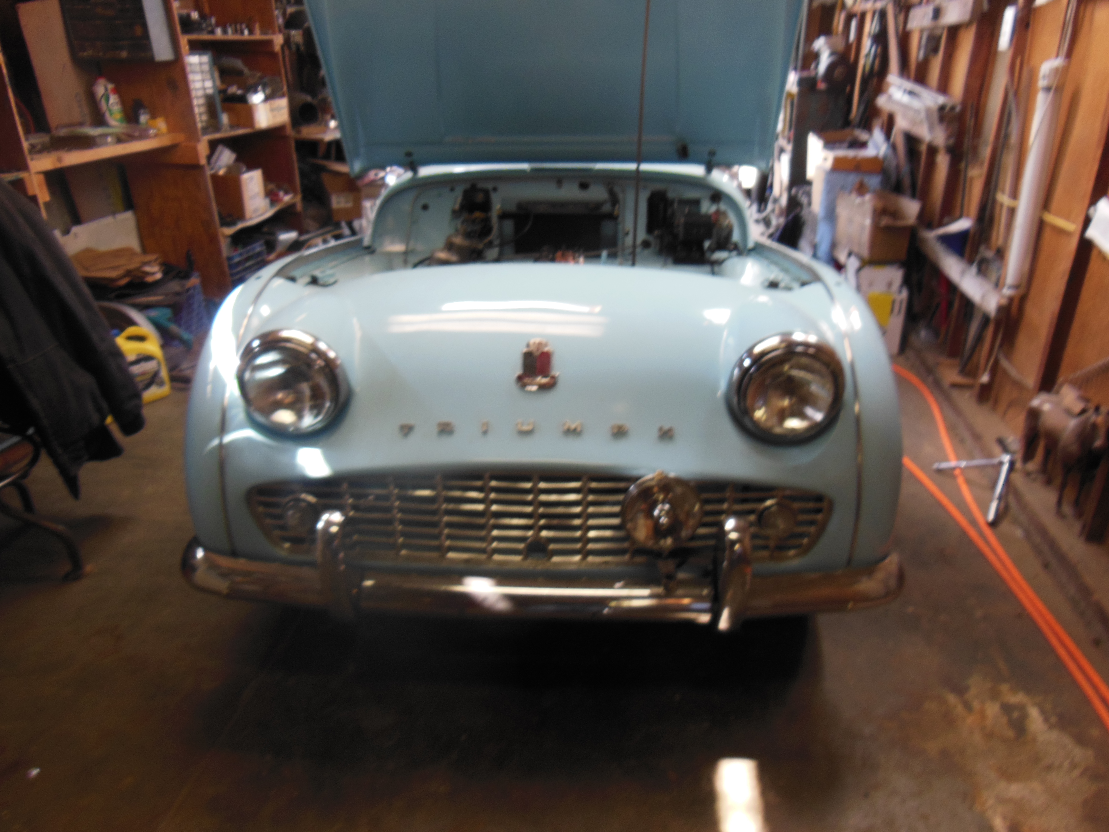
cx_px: 554
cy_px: 416
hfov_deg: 69.4
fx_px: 801
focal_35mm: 25
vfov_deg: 54.9
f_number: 3.5
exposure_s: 1/30
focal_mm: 4.5
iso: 125
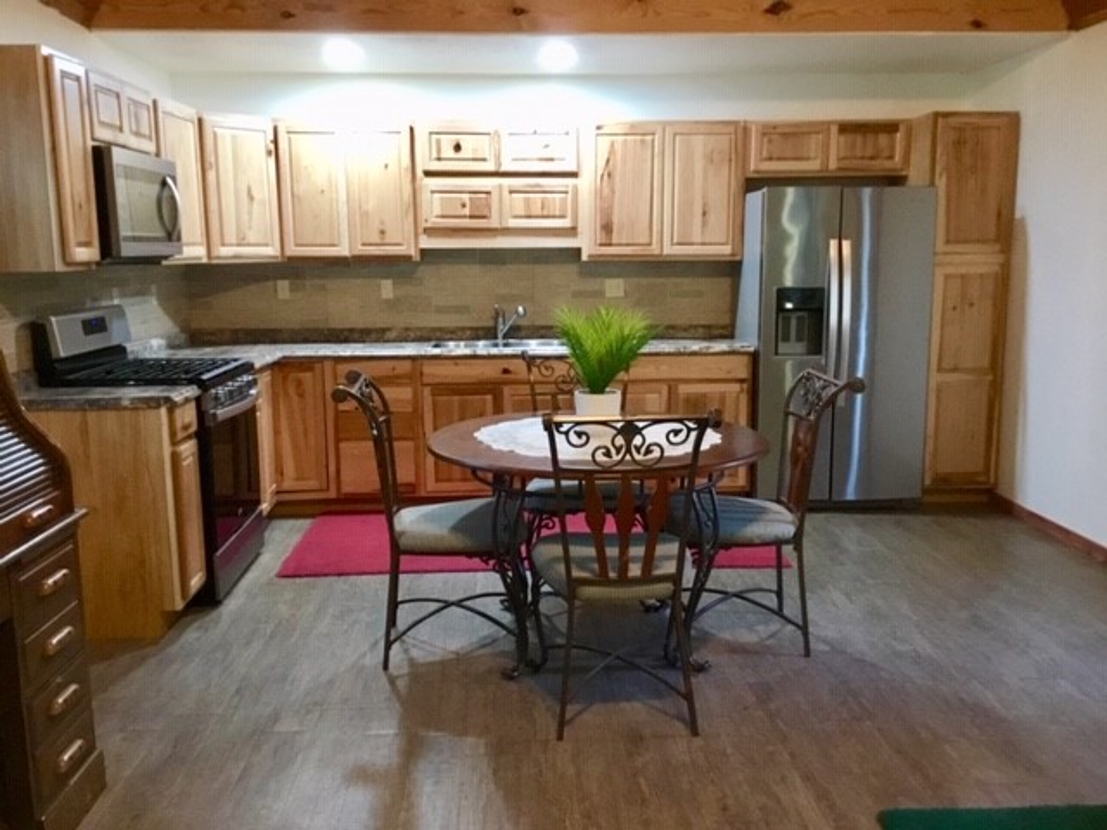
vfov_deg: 45.4
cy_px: 415
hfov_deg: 58.4
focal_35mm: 31
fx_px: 991
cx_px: 554
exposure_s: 1/24
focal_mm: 3.3
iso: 200
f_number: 2.4
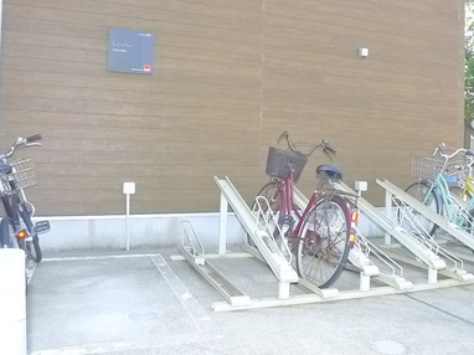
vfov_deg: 32.8
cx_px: 308
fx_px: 602
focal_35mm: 44
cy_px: 157
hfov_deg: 42.5
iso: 400
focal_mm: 5.1
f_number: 2.8
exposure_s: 1/250
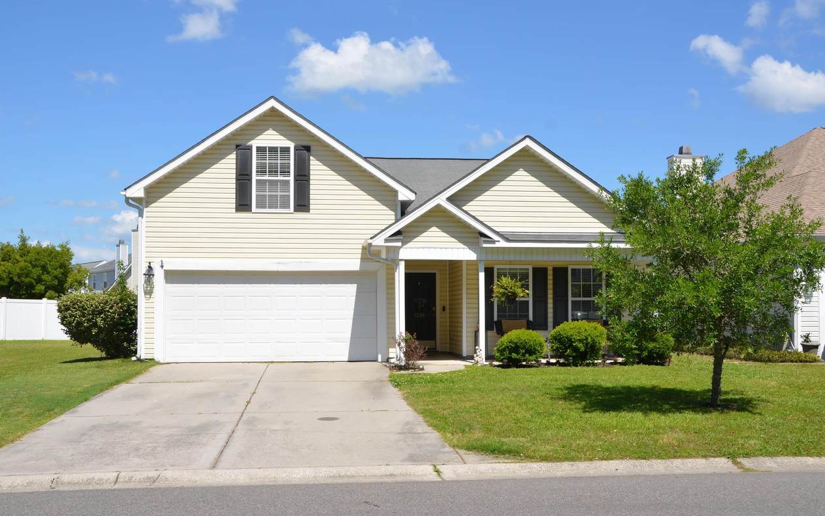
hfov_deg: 52.7
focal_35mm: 37
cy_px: 267
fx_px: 832
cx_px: 412
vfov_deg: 34.4
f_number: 9
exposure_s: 1/250
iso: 100
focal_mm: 24
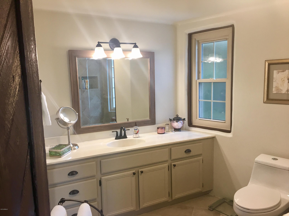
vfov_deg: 48.2
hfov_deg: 61.7
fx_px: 242
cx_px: 144
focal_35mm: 29
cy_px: 108
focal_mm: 4.15
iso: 25
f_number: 2.2
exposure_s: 1/15
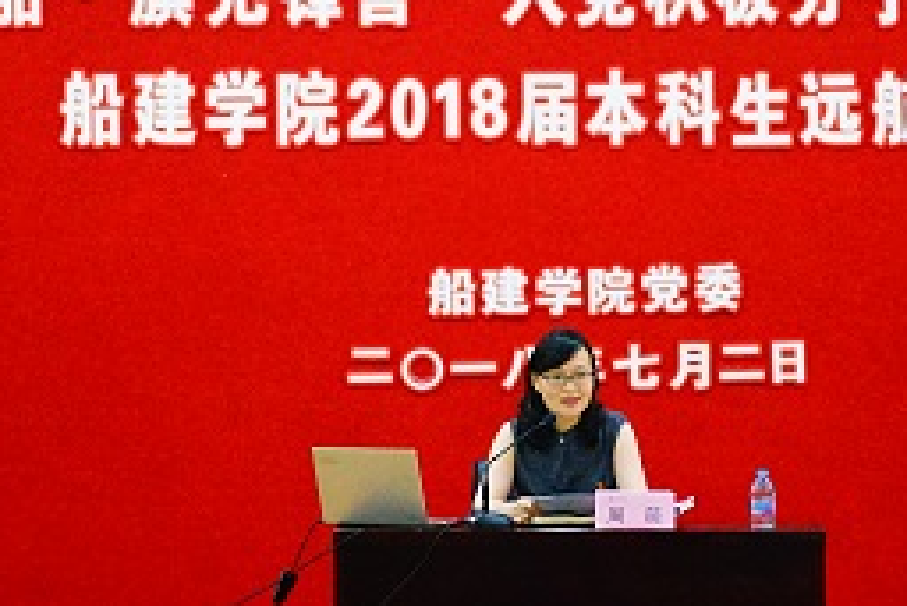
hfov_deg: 10.3
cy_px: -50
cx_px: 507
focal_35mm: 199
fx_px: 5016
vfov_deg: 6.9
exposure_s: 1/1250
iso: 6400
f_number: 1.4
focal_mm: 85
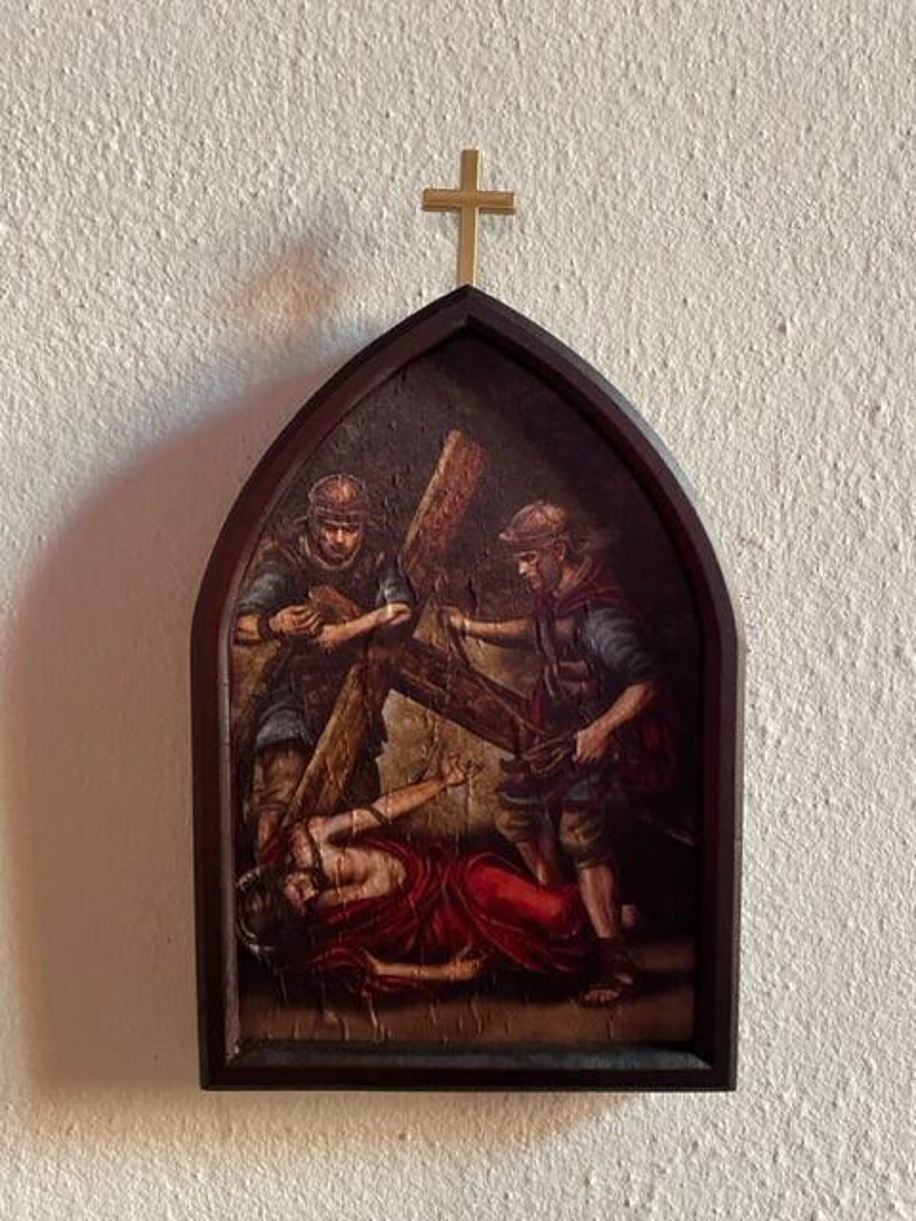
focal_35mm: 26
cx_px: 458
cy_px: 610
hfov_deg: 53.1
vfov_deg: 67.3
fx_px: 917
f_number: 1.6
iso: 800
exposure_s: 1/30
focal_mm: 4.2
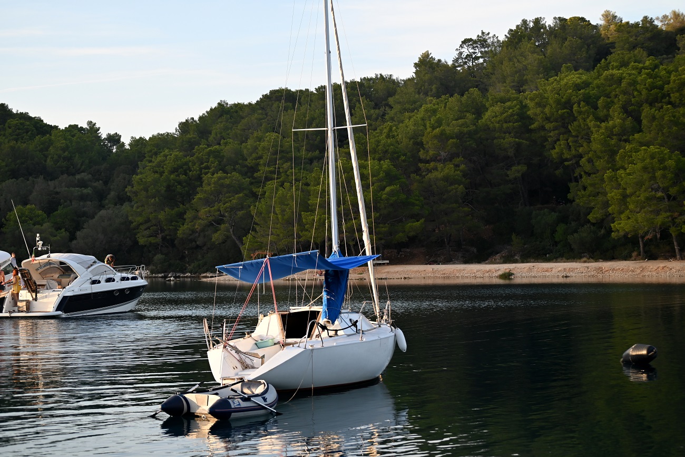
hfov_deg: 27.0
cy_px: 228
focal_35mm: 75
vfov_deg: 18.2
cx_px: 342
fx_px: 1427
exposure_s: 1/500
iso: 320
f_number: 4.5
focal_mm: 75
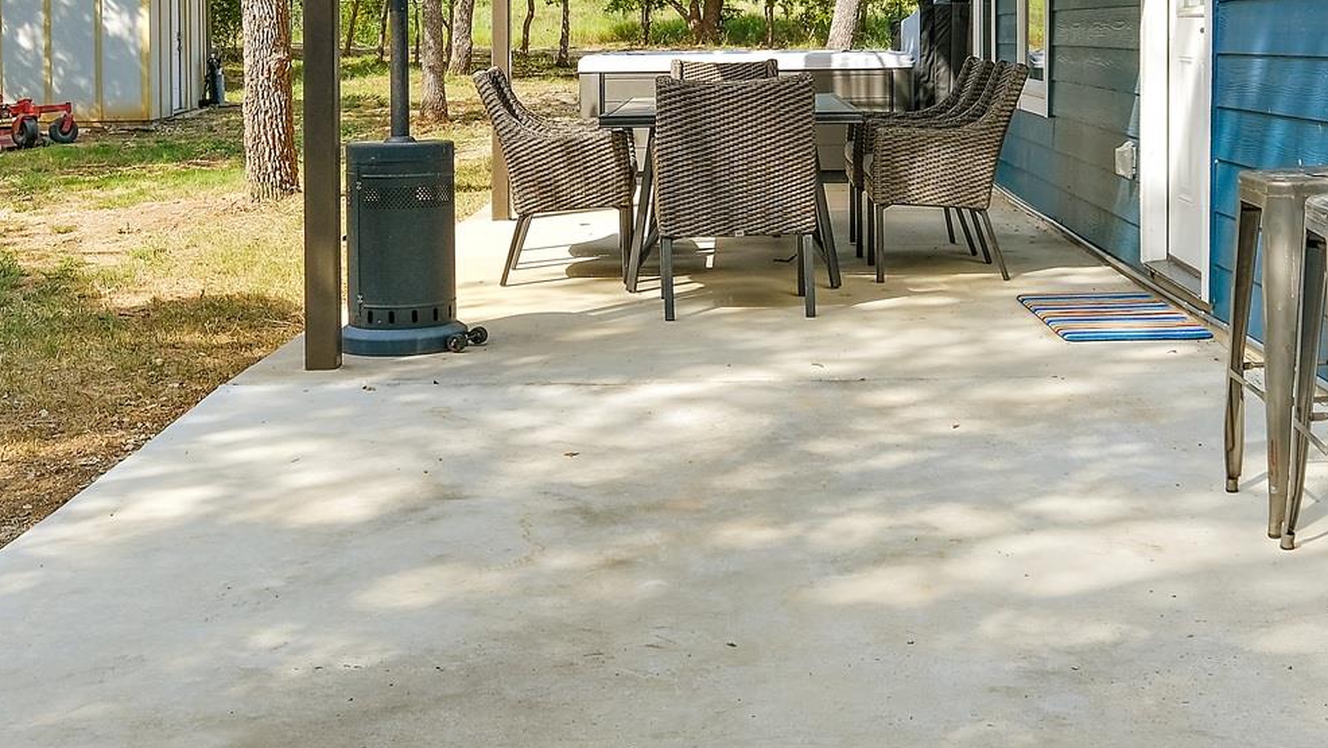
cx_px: 723
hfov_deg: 41.3
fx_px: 1761
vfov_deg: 23.5
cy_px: 119
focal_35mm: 50
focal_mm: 15.1
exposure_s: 1/50
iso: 250
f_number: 10
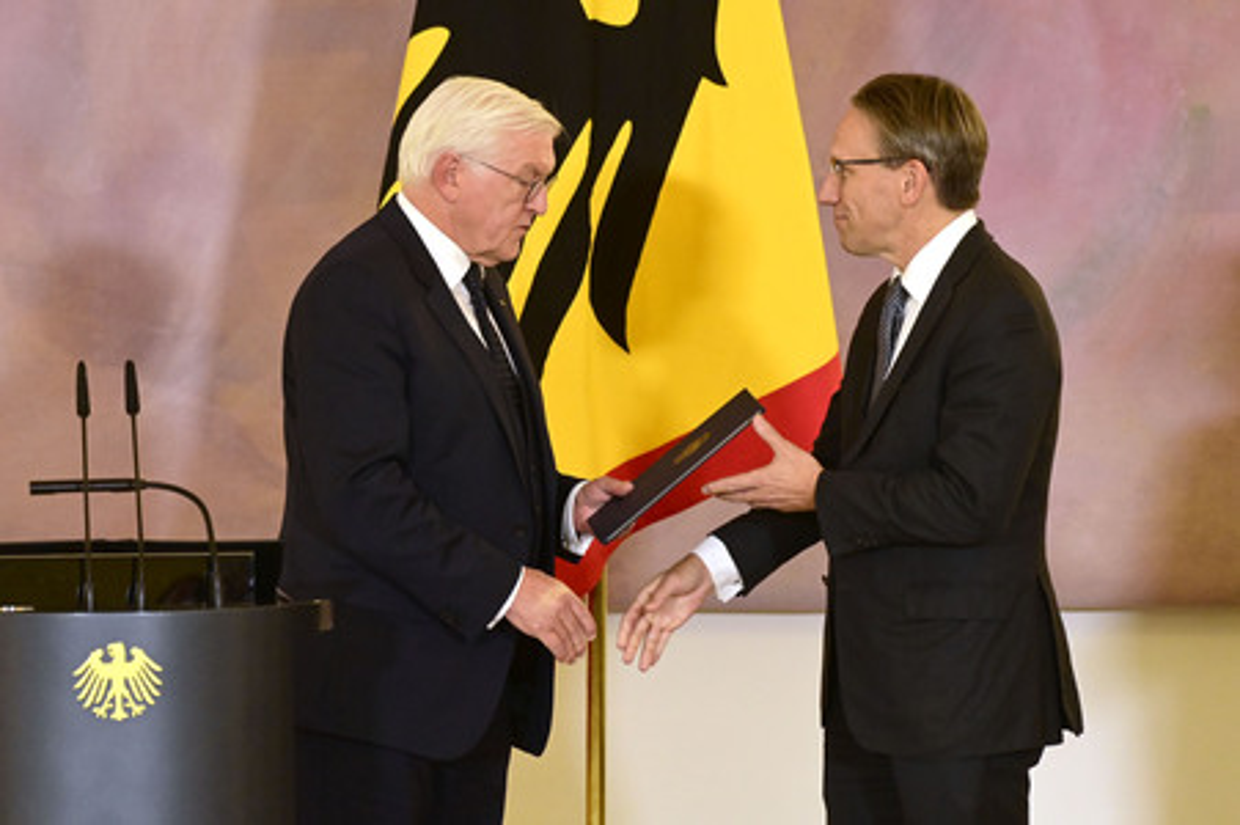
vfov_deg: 6.9
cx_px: 620
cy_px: 412
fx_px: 6884
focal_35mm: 200
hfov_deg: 10.3
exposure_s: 1/400
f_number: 5.6
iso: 10000
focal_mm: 200
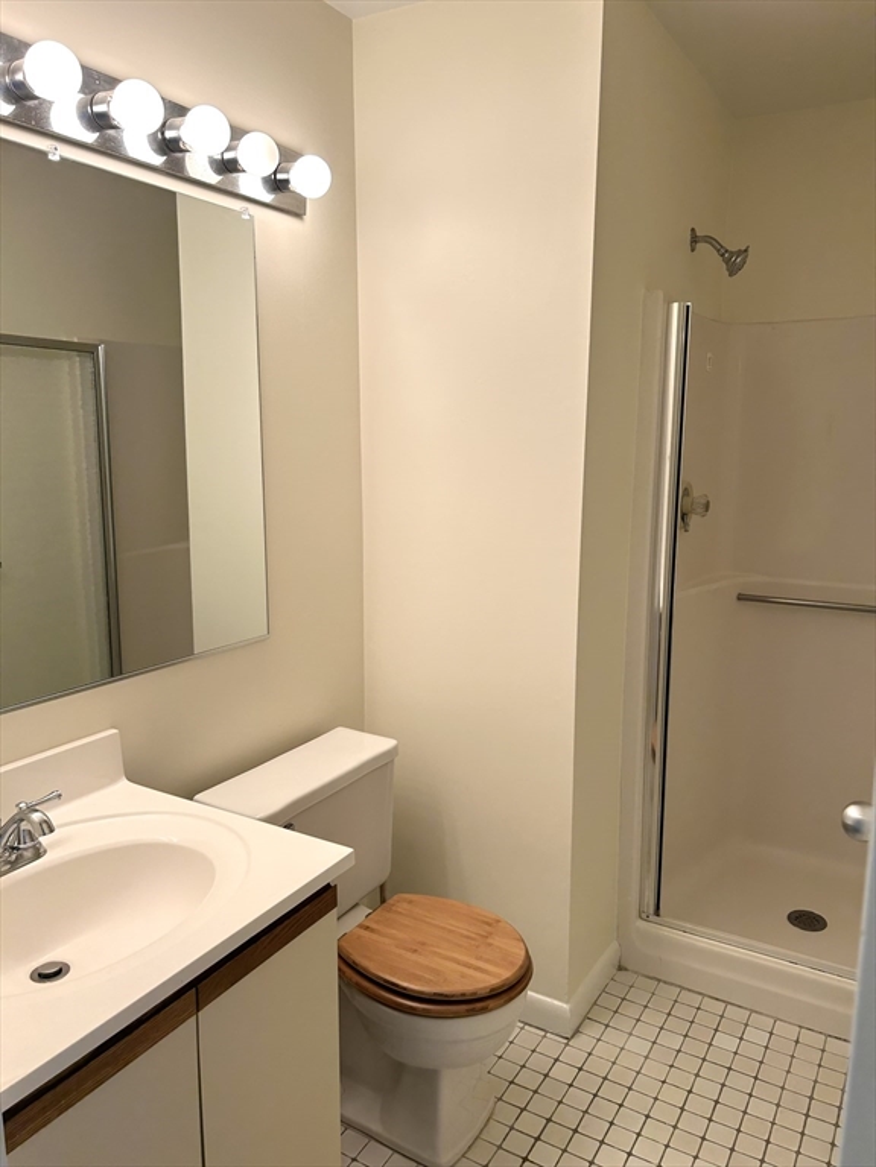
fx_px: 877
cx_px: 438
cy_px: 584
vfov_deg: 67.3
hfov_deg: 53.1
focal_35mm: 26
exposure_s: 1/120
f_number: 1.5
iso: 50
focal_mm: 5.7
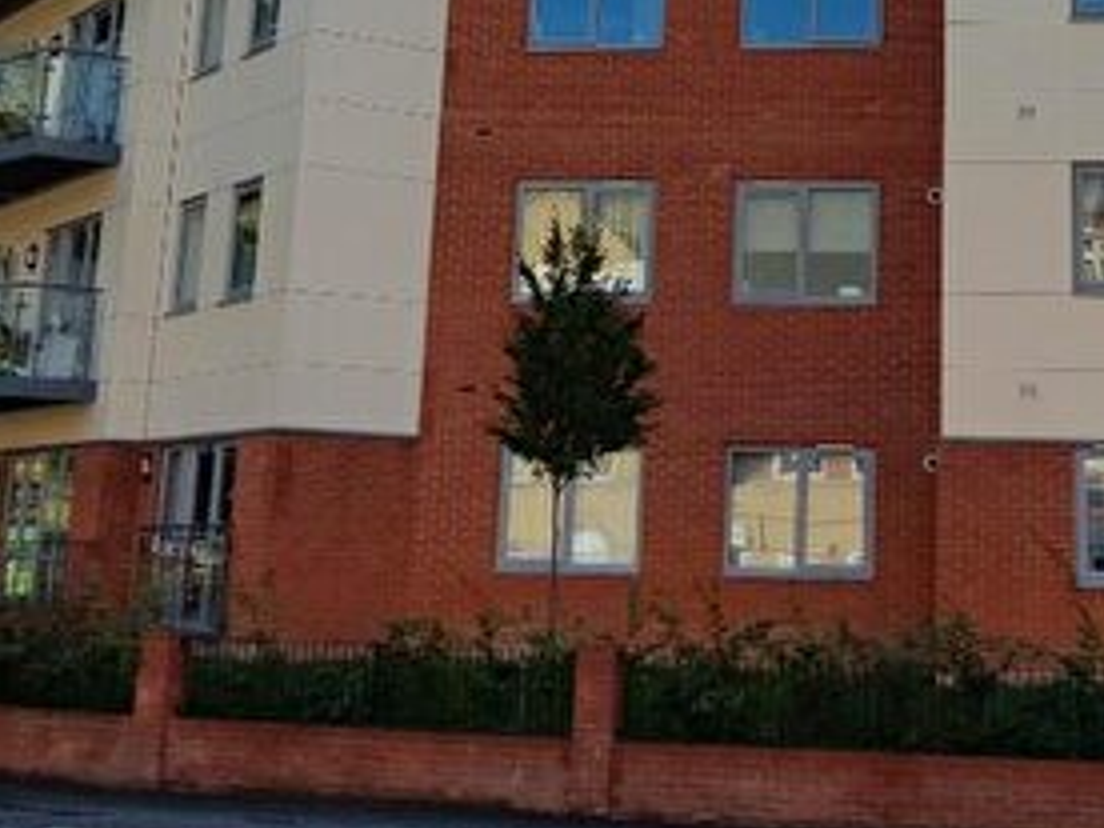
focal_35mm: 66
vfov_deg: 21.4
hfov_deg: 29.2
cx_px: 748
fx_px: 2105
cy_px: -14
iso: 40
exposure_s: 1/1728
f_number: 1.7
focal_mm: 4.2
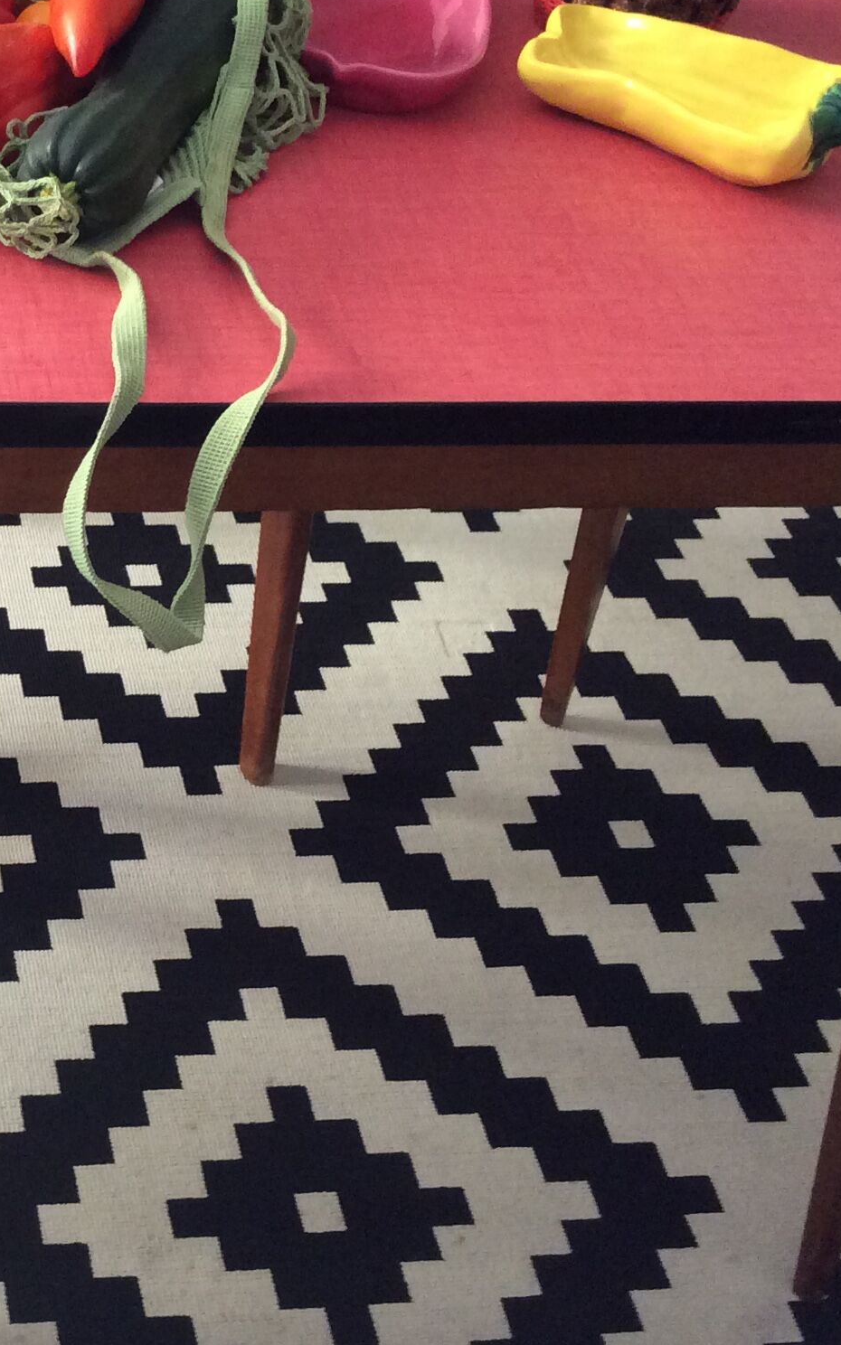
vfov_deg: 34.5
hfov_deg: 21.0
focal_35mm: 59
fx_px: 2164
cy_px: 559
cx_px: -62
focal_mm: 3.3
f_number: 2.4
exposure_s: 1/25
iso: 125
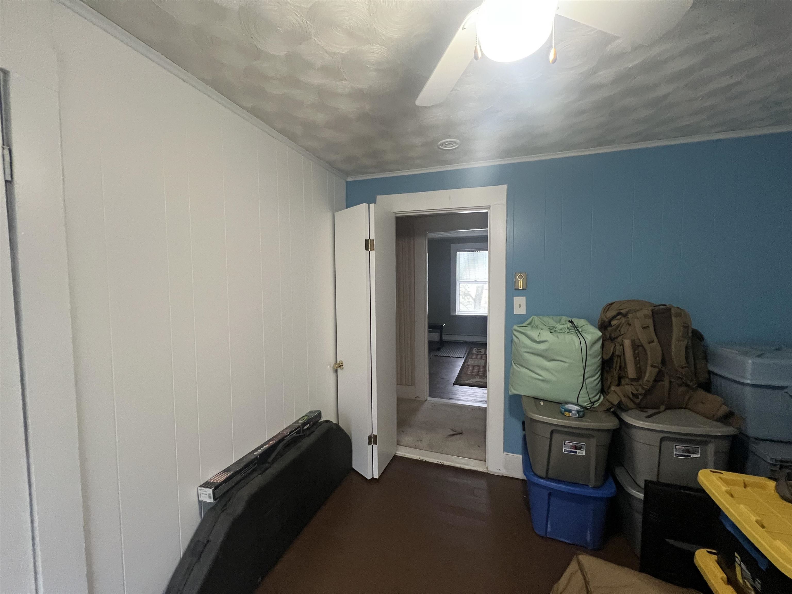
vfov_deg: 89.9
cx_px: 396
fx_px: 297
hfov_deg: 106.2
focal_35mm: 13
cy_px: 297
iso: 400
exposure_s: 1/60
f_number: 1.8
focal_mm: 1.57
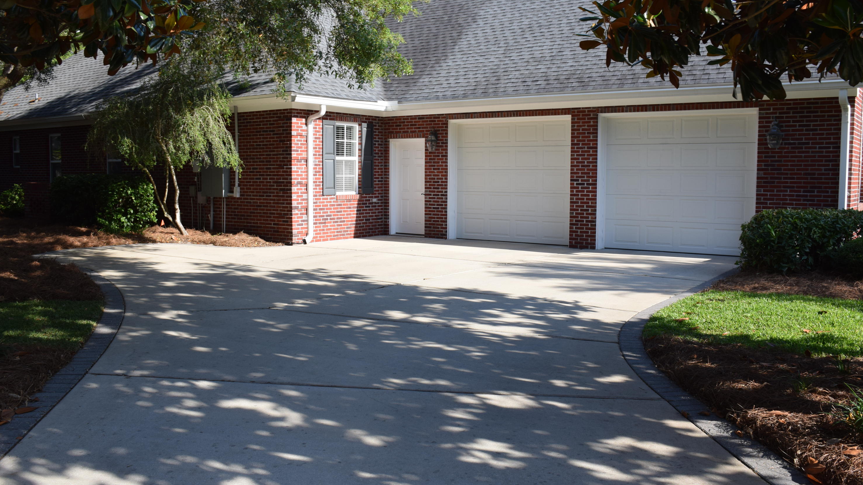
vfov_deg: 36.6
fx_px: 732
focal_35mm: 32
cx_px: 425
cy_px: 218
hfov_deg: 61.0
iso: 250
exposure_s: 1/250
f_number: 8
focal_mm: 20
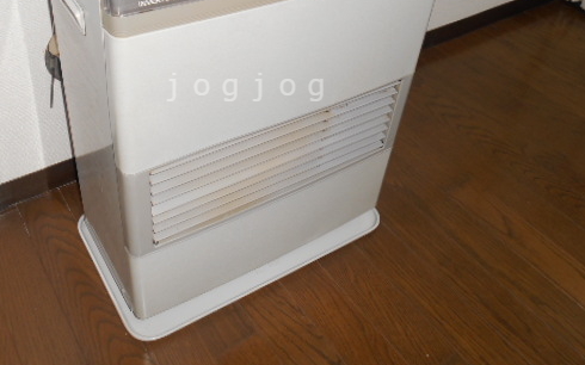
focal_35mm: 36
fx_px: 574
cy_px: 87
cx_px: 248
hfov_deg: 53.8
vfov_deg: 34.5
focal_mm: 4.7
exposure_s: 1/25
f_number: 3.4
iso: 80
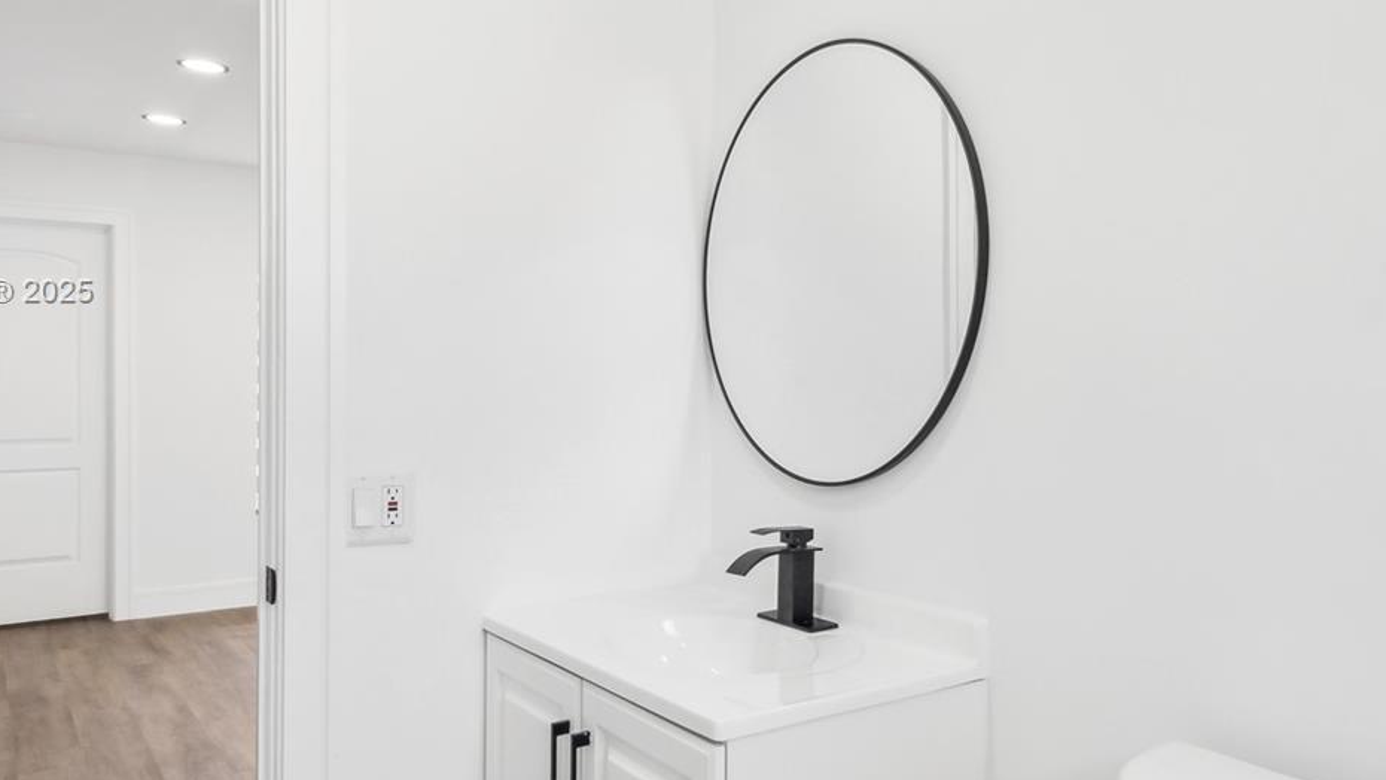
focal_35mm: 27
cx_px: 807
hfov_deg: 69.4
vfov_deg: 42.6
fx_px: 992
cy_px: 293
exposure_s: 1/160
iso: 250
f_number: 4.5
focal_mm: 10
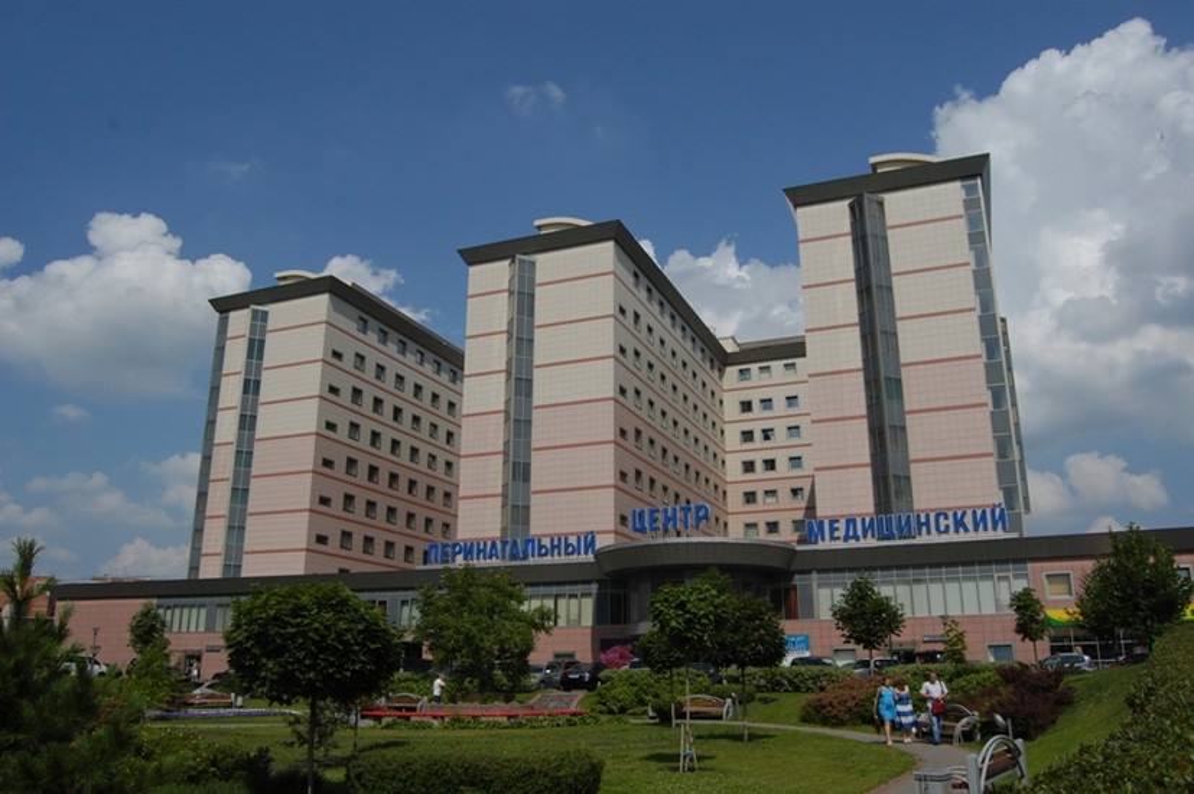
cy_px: 397
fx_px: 895
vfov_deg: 47.9
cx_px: 597
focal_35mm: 27
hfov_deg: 67.4
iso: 400
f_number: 10
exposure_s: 1/2000
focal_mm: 18
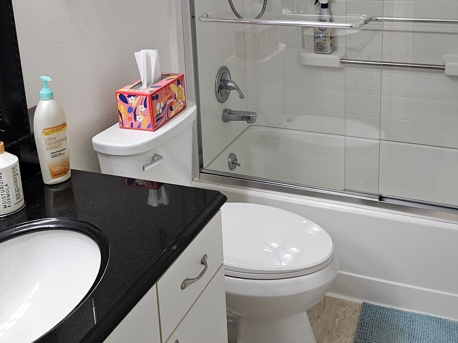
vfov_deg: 32.6
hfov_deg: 43.8
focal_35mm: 43
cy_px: 66
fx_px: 569
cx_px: 249
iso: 160
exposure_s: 1/120
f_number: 1.8
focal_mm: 5.4
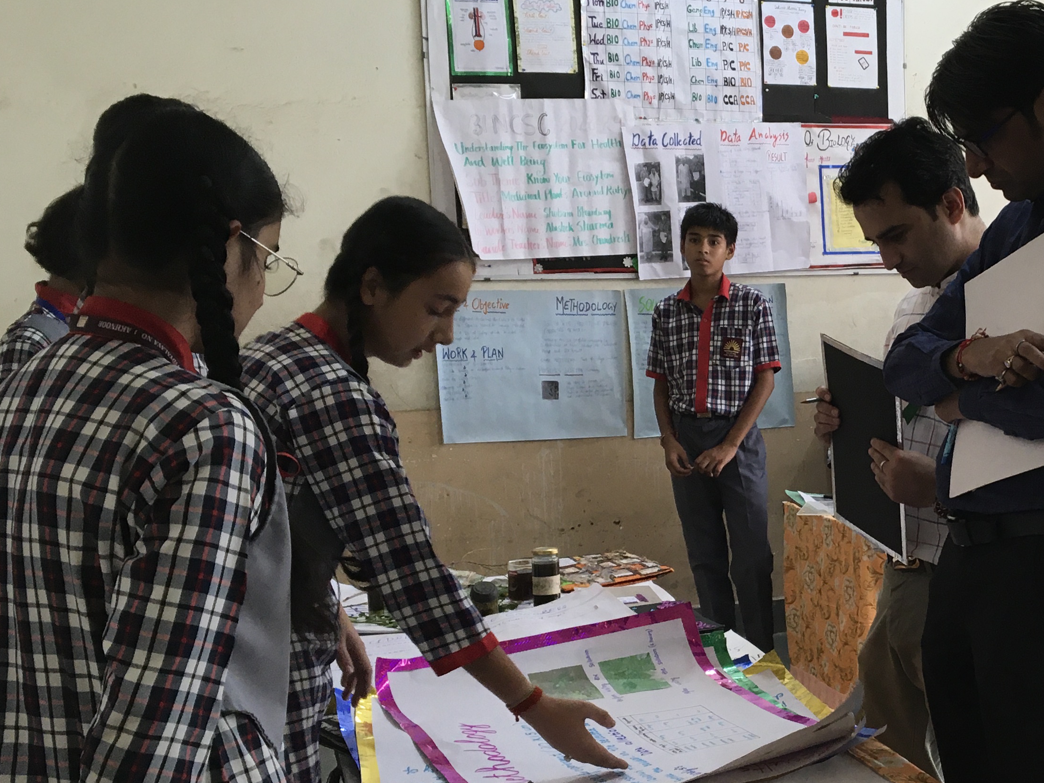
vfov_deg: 27.5
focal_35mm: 53
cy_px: 481
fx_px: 1599
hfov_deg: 34.6
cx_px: 897
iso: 80
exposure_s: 1/33
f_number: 2.2
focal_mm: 4.15
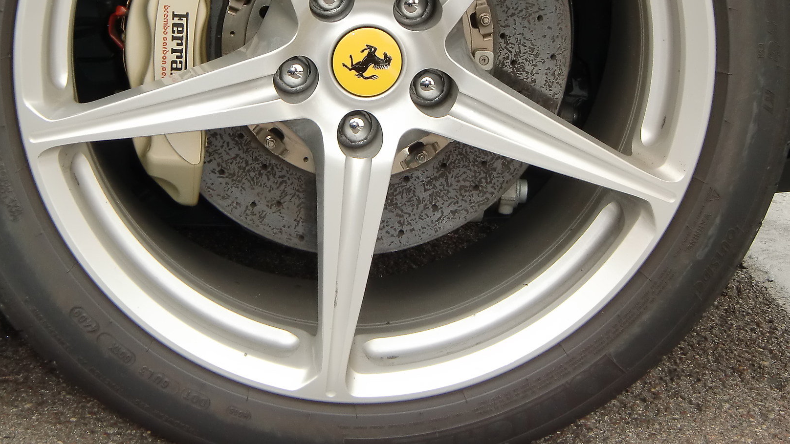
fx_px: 1864
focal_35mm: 89
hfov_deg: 23.9
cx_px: 366
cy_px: 28
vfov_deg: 13.5
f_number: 4.2
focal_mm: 9.8
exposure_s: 1/60
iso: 64
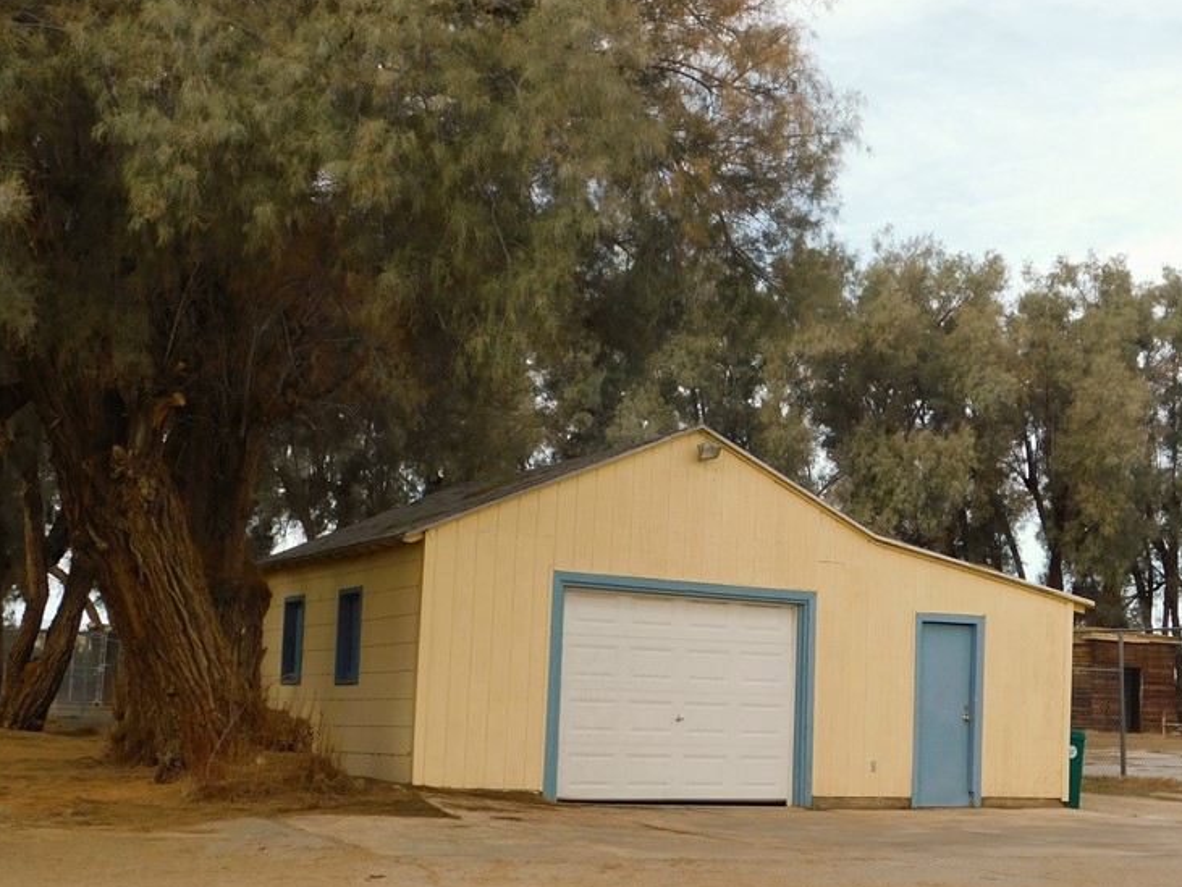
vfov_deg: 26.1
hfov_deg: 34.2
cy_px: 430
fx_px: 1913
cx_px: 736
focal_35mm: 56
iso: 125
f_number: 3.6
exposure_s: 1/640
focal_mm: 7.1
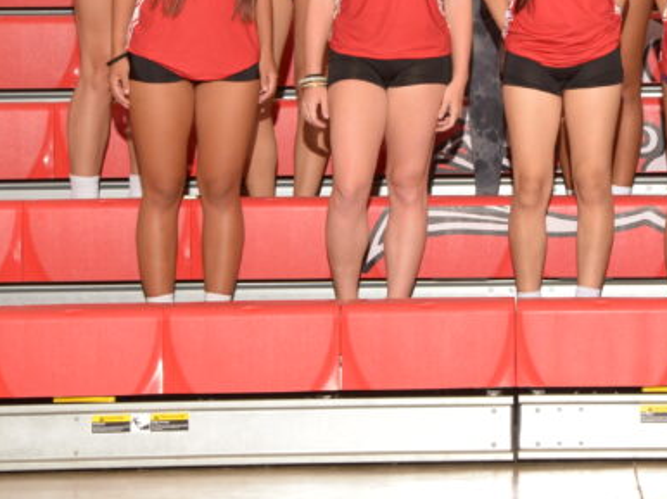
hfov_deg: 9.9
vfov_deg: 7.4
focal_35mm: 199
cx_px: 632
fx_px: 3832
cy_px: -11
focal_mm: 78
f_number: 10
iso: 640
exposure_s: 1/125
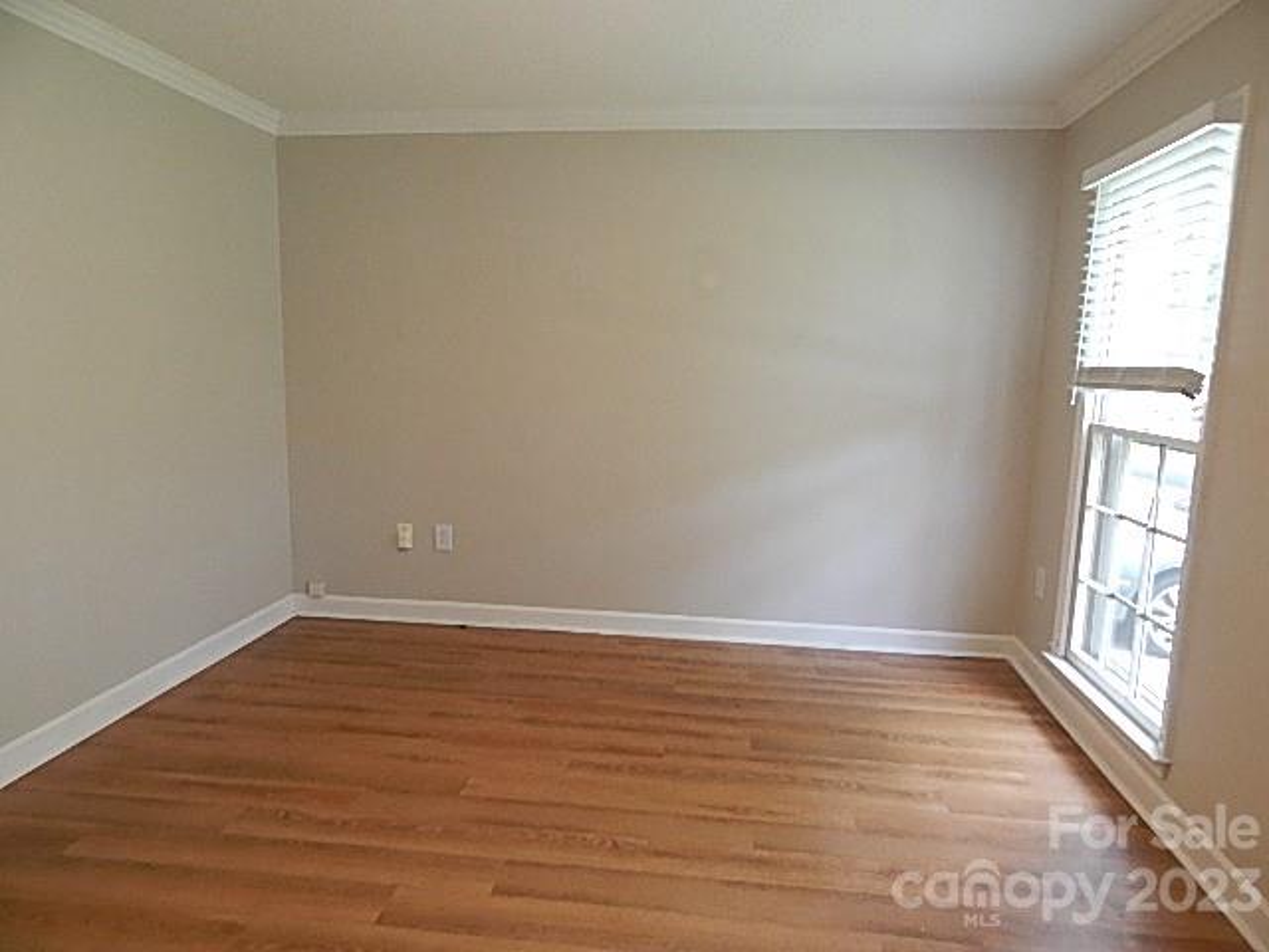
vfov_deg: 58.9
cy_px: 476
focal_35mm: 23
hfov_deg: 73.9
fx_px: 843
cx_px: 634
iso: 220
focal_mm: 4
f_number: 3
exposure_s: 1/30
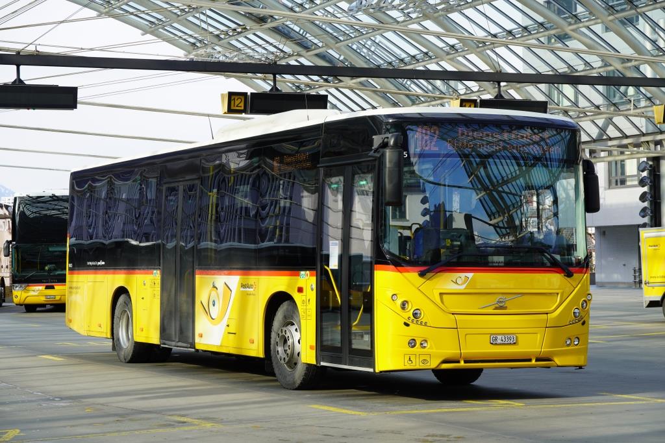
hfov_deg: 23.8
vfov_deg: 16.0
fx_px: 1579
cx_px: 332
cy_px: 222
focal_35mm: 86
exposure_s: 1/125
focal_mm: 57
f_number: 6.3
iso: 100
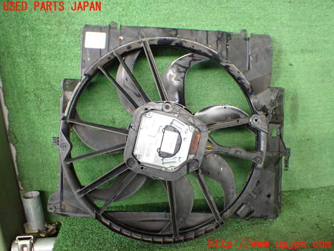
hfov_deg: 60.0
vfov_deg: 46.8
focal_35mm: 30
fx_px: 289
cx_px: 167
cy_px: 126
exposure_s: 1/125
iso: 800
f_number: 2.3
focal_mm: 5.4
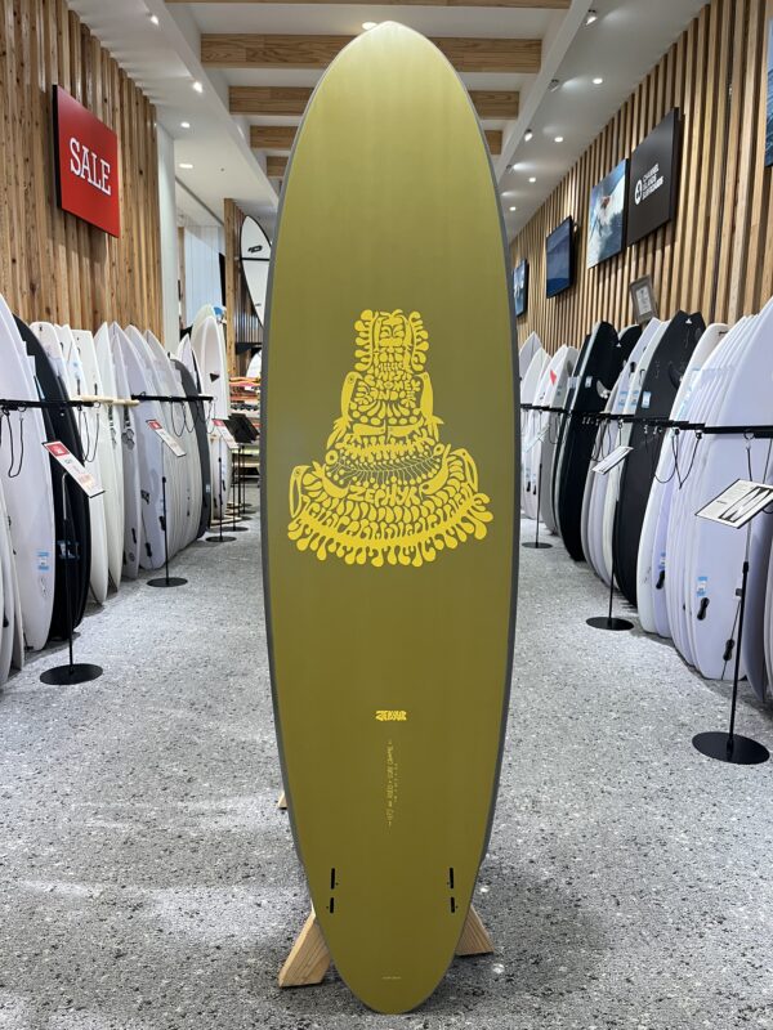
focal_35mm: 26
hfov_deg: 53.1
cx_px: 386
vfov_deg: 67.3
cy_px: 515
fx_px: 774
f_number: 1.6
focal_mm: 5.1
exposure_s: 1/60
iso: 125
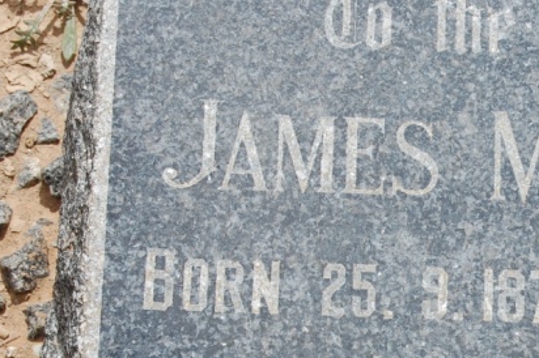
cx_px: 530
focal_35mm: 205
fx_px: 3070
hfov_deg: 10.0
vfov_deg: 6.7
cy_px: 319
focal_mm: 55
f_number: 10
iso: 200
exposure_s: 1/400
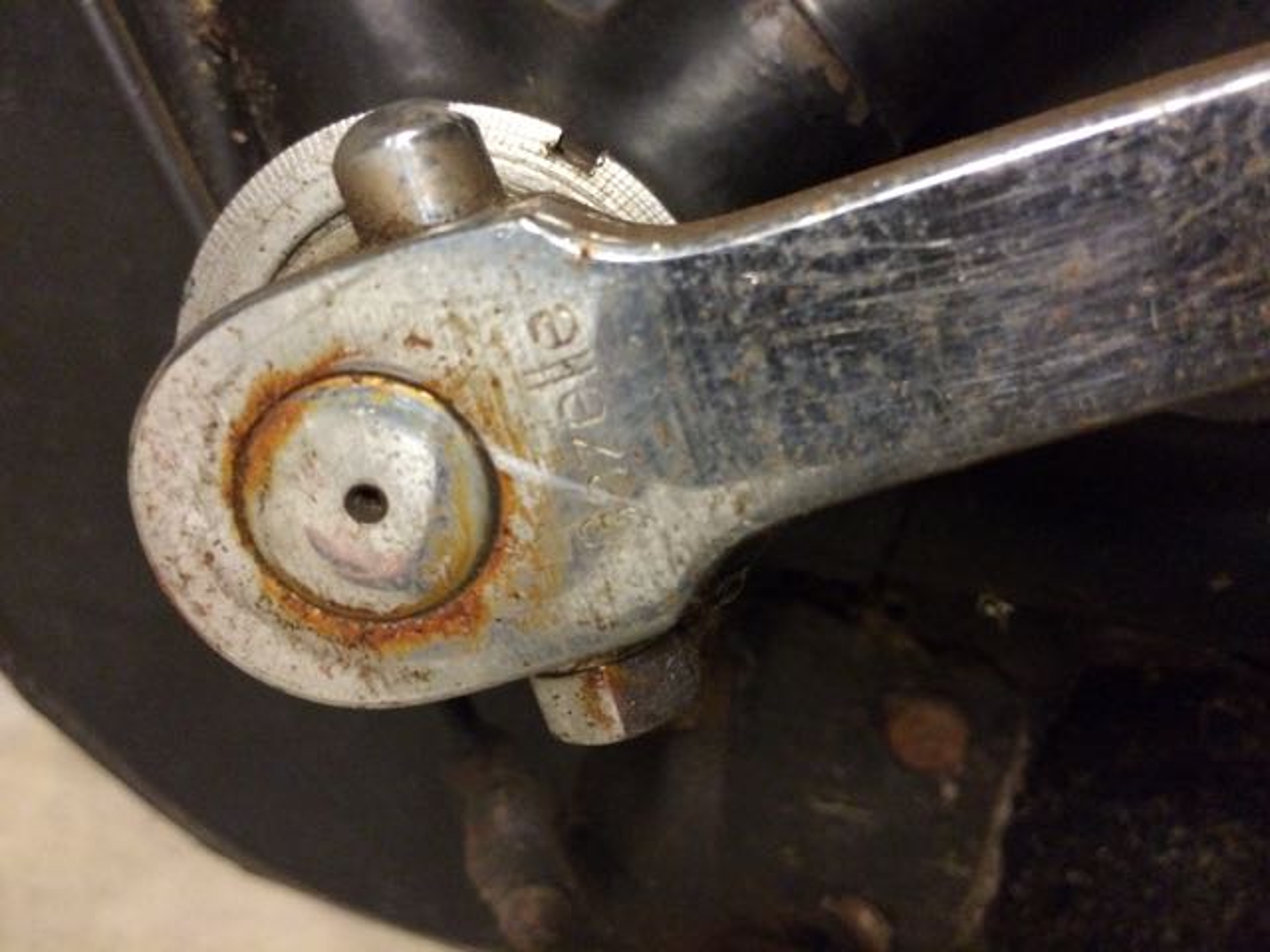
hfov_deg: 61.7
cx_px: 635
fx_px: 1064
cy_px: 476
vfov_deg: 48.2
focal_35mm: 29
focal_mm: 4.15
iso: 400
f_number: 2.2
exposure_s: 1/17
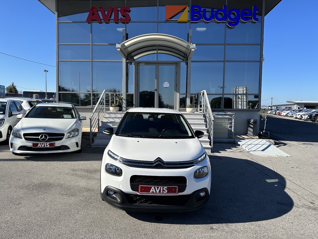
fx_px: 220
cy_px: 120
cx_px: 159
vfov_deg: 56.8
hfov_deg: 71.6
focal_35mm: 24
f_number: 1.78
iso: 80
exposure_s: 1/4184
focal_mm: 6.86
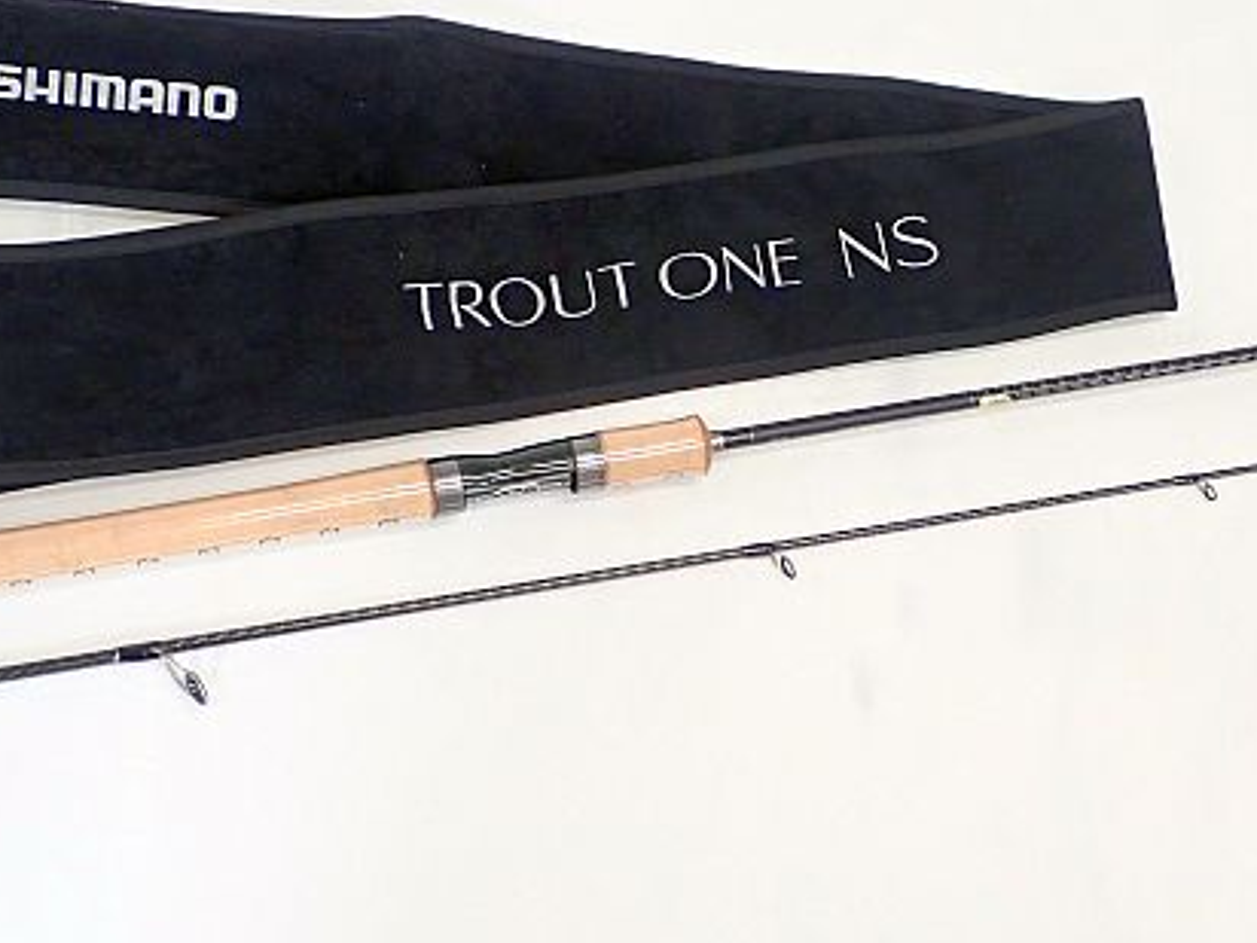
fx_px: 2469
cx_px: 927
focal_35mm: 68
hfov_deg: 28.2
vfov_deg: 21.6
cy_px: 372
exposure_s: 1/40
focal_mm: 6.42
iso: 320
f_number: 2.6
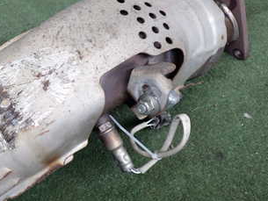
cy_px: 105
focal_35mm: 59
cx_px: 32
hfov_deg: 31.3
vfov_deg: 24.8
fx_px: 457
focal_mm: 5.4
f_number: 2.3
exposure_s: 1/125
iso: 160
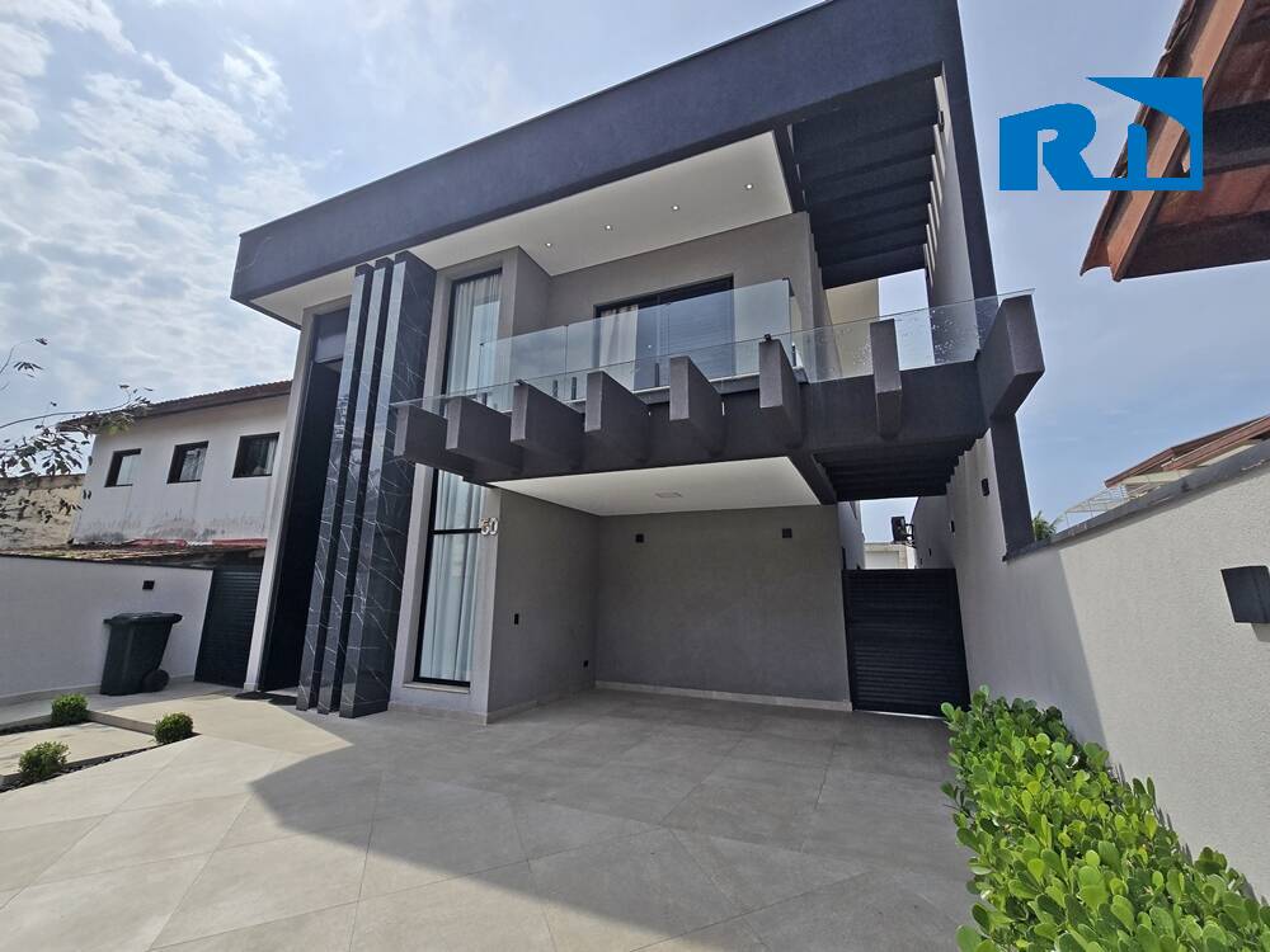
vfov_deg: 89.9
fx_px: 477
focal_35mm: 13
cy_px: 476
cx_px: 635
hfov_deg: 106.2
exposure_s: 1/5158
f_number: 2.2
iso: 50
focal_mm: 2.2
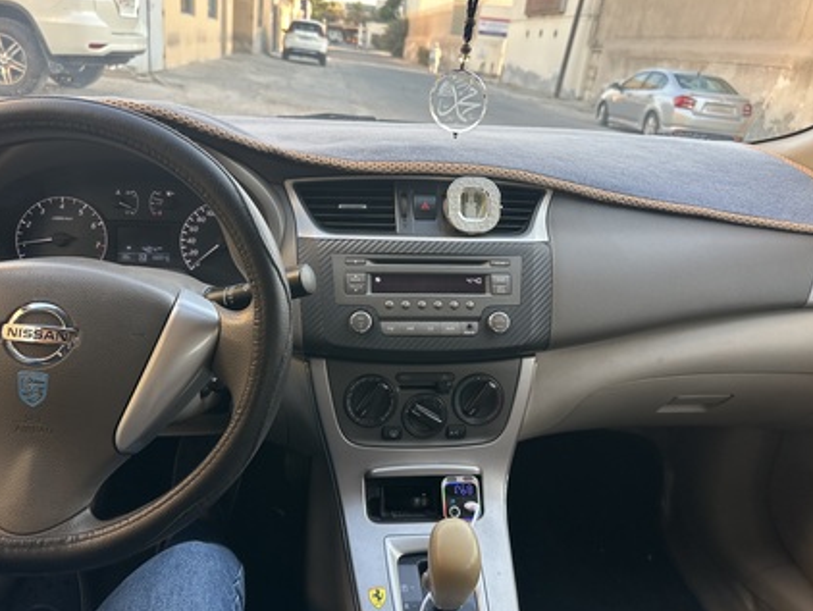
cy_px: 296
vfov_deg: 53.1
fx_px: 611
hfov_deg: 67.3
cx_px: 398
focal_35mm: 26
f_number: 1.78
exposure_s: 1/121
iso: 80
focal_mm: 6.86
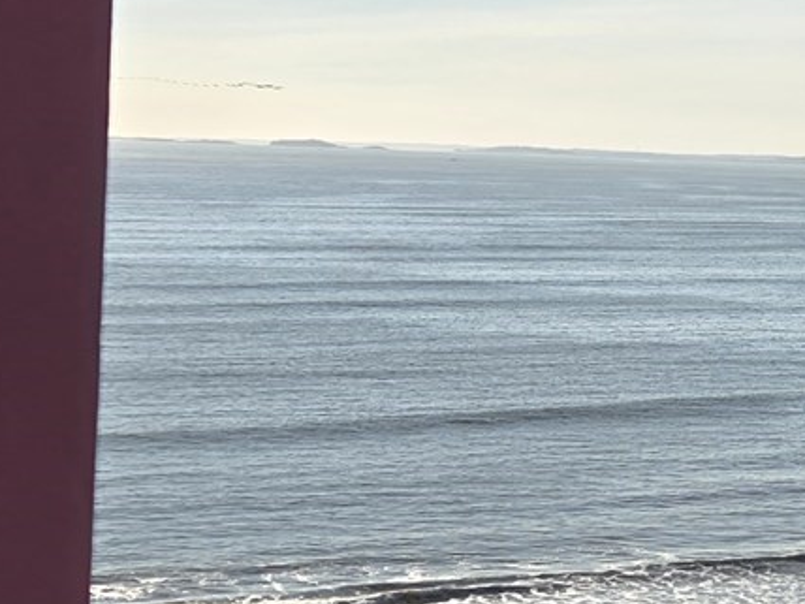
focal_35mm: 110
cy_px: 167
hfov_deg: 16.4
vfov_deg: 13.4
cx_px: 1191
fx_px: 2558
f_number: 1.8
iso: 25
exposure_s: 1/2945
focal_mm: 5.4
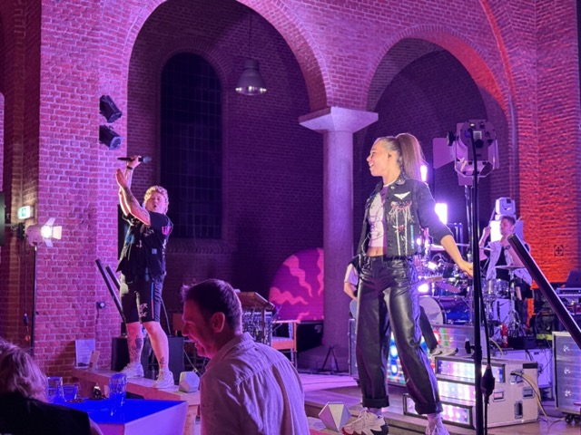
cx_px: 290
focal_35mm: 48
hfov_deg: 39.7
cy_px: 218
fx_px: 806
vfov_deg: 30.3
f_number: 1.78
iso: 500
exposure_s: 1/40
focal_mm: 6.76
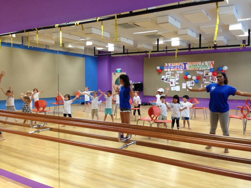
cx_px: 126
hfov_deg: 55.4
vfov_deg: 42.9
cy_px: 94
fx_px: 239
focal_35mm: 33
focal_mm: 4.12
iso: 100
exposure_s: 1/20
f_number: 2.4
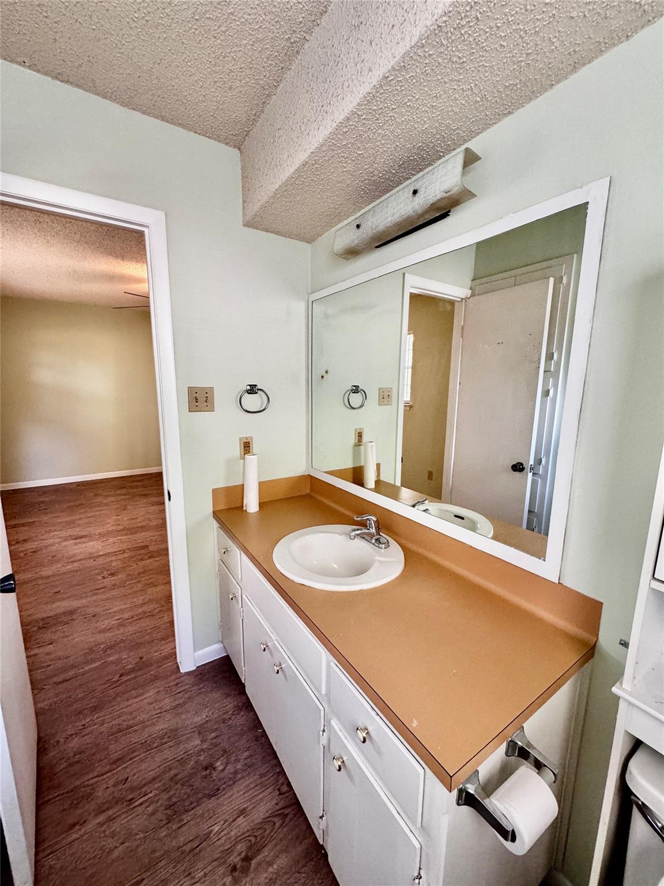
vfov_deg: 102.1
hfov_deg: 85.7
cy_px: 443
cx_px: 332
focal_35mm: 14
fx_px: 358
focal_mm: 2.22
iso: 250
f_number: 2.2
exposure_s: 1/60
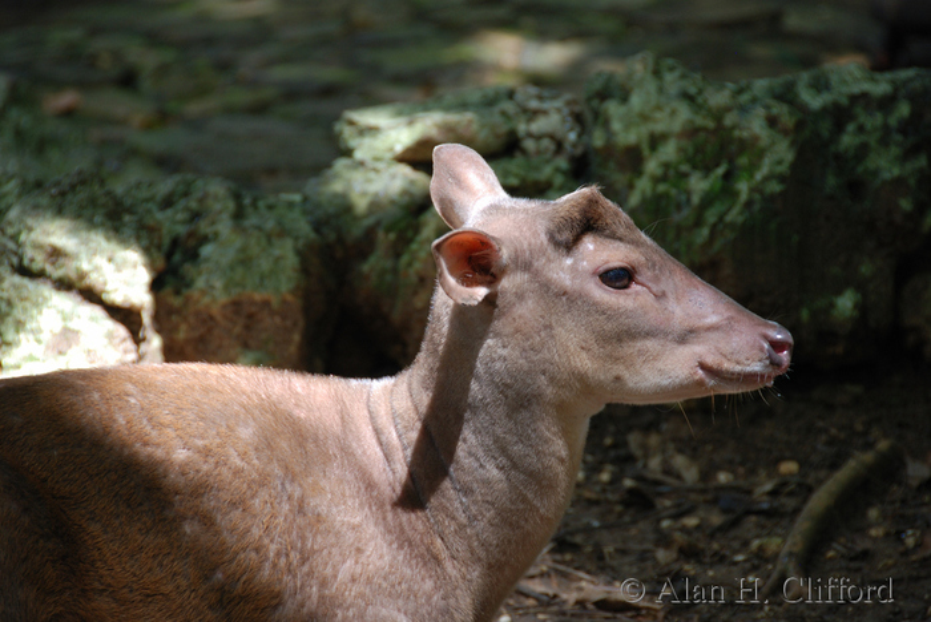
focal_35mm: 255
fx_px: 6600
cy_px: 311
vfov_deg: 5.4
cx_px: 466
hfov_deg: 8.1
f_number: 5.6
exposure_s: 1/30
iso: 220
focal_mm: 170
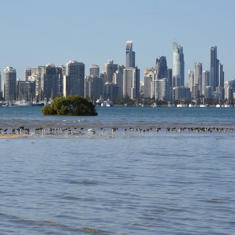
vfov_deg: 8.3
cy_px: 117
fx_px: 1628
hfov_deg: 8.3
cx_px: 93
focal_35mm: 212
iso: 1000
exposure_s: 1/320
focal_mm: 110
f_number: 25
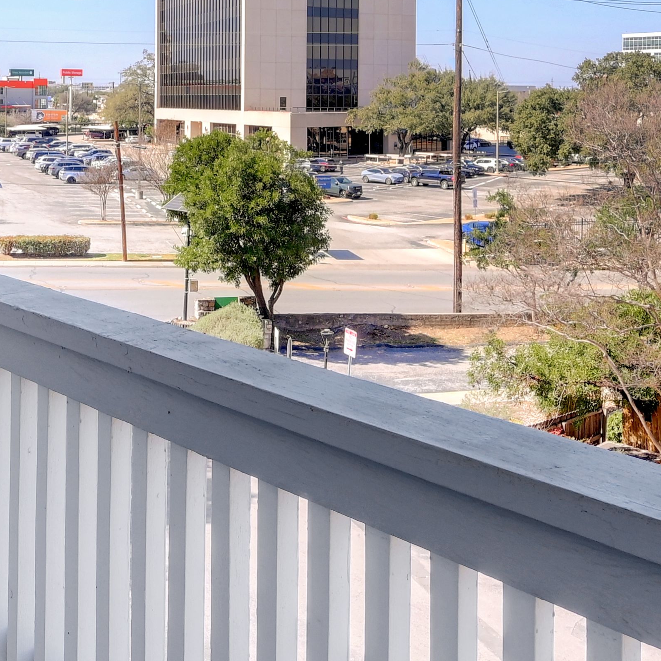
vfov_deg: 36.0
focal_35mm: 45
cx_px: 252
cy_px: 111
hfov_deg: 37.4
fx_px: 972
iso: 400
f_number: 11
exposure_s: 1/200
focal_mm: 14
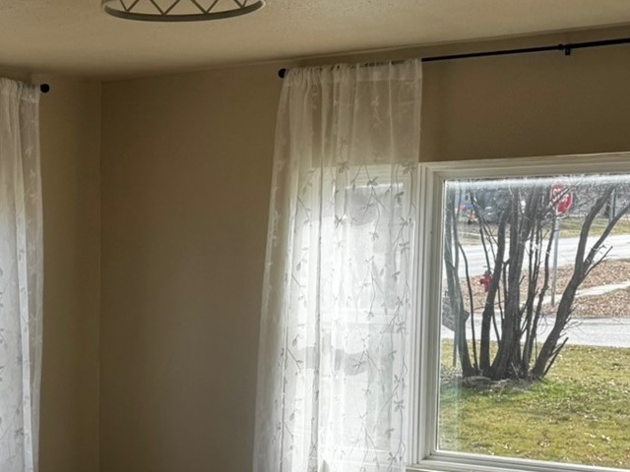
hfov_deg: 25.3
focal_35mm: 72
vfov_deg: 20.2
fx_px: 1310
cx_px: -39
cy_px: 387
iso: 80
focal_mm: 6.76
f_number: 1.78
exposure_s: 1/484
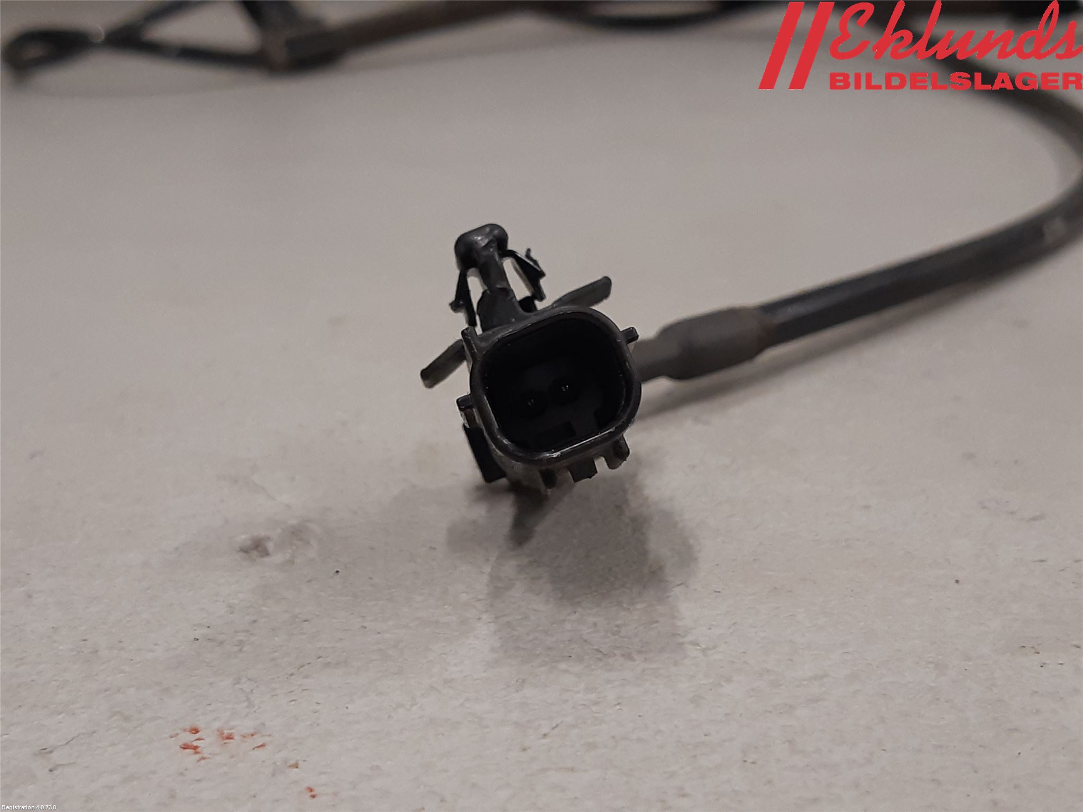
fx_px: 813
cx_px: 542
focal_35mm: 26
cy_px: 406
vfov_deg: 53.1
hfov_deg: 67.3
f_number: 1.7
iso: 125
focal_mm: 3.93
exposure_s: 1/50
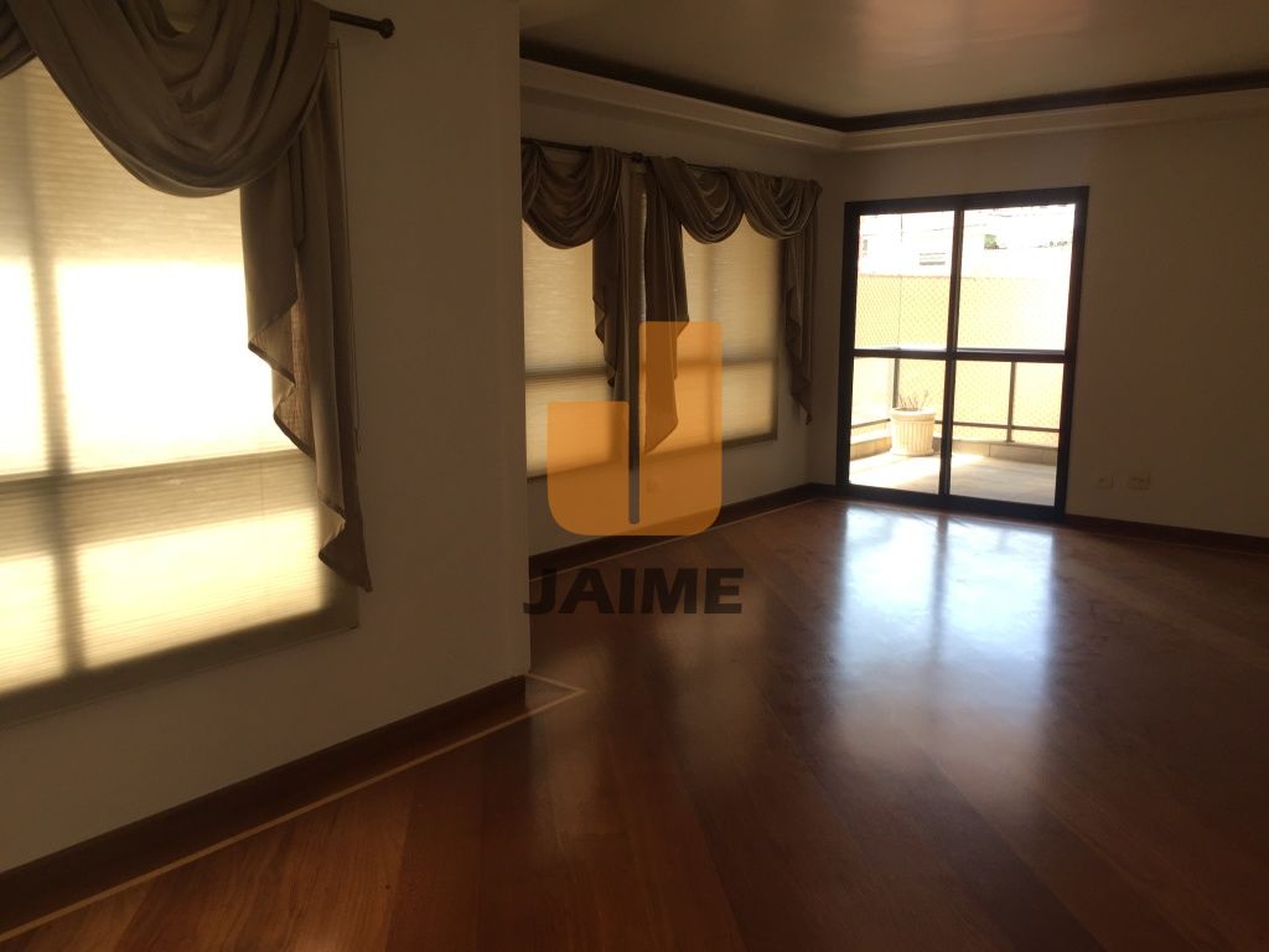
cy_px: 476
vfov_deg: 48.2
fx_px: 1063
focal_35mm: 29
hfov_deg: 61.7
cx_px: 634
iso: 32
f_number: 2.2
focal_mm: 4.15
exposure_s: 1/120
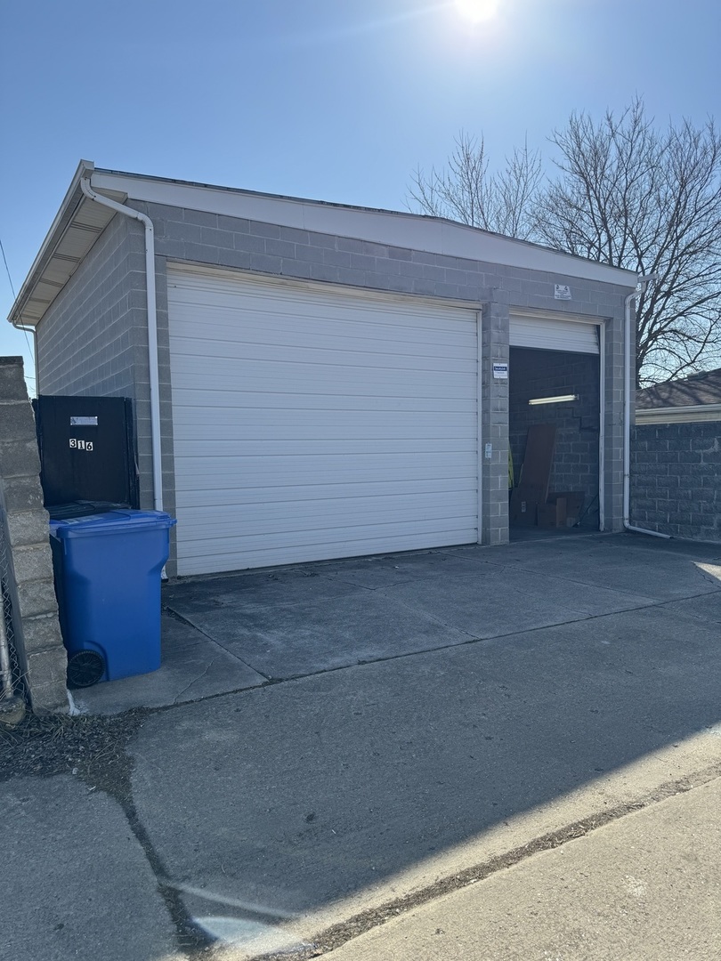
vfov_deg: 71.6
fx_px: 667
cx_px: 360
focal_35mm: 24
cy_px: 480
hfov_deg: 56.8
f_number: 1.78
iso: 80
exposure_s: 1/4608
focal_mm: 6.86
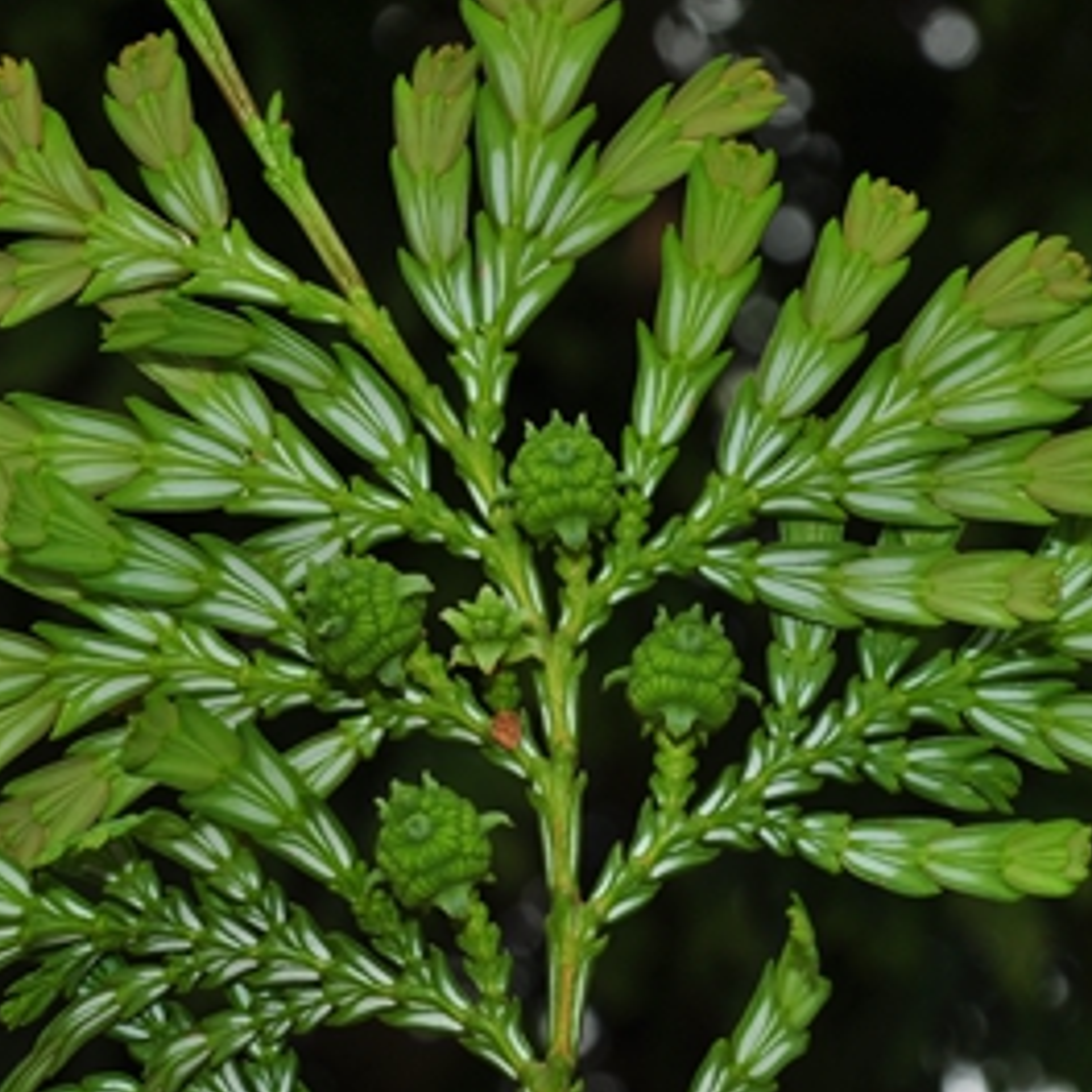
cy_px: 546
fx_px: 4140
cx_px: 571
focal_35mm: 116
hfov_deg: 15.0
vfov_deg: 15.0
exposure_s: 1/60
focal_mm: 60
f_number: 16
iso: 200
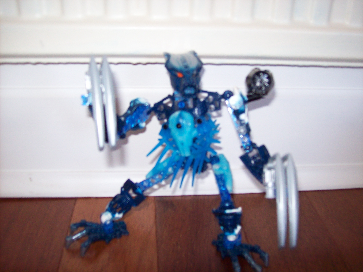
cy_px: 136
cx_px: 182
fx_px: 377
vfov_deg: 39.6
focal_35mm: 36
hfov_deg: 51.4
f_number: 2.7
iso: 200
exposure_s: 1/64
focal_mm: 6
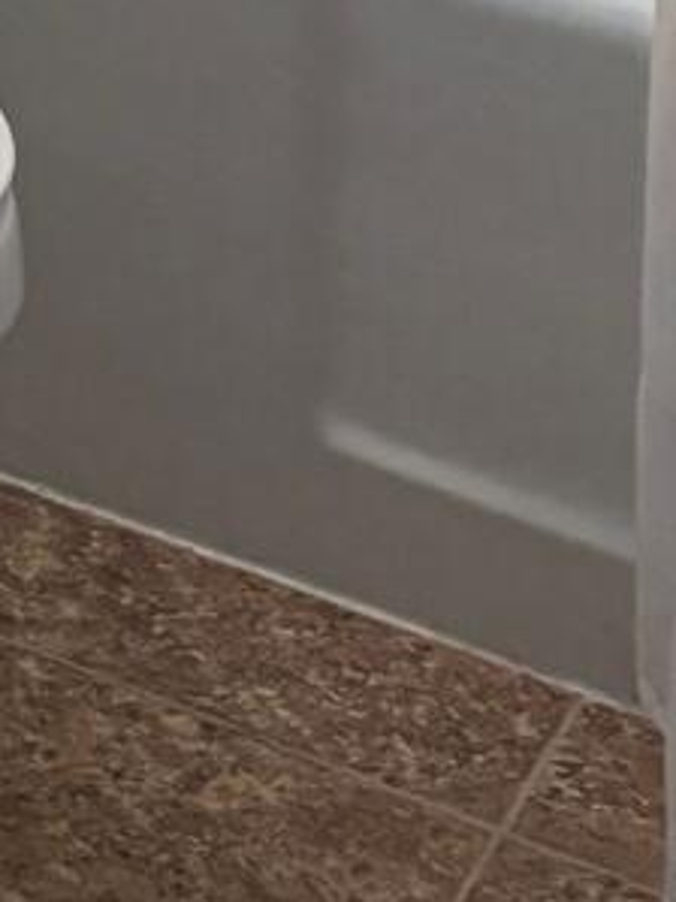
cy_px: -1146
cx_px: -1165
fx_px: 4534
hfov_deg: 7.7
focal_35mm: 174
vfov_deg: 10.1
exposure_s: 1/60
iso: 200
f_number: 1.6
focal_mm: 5.96
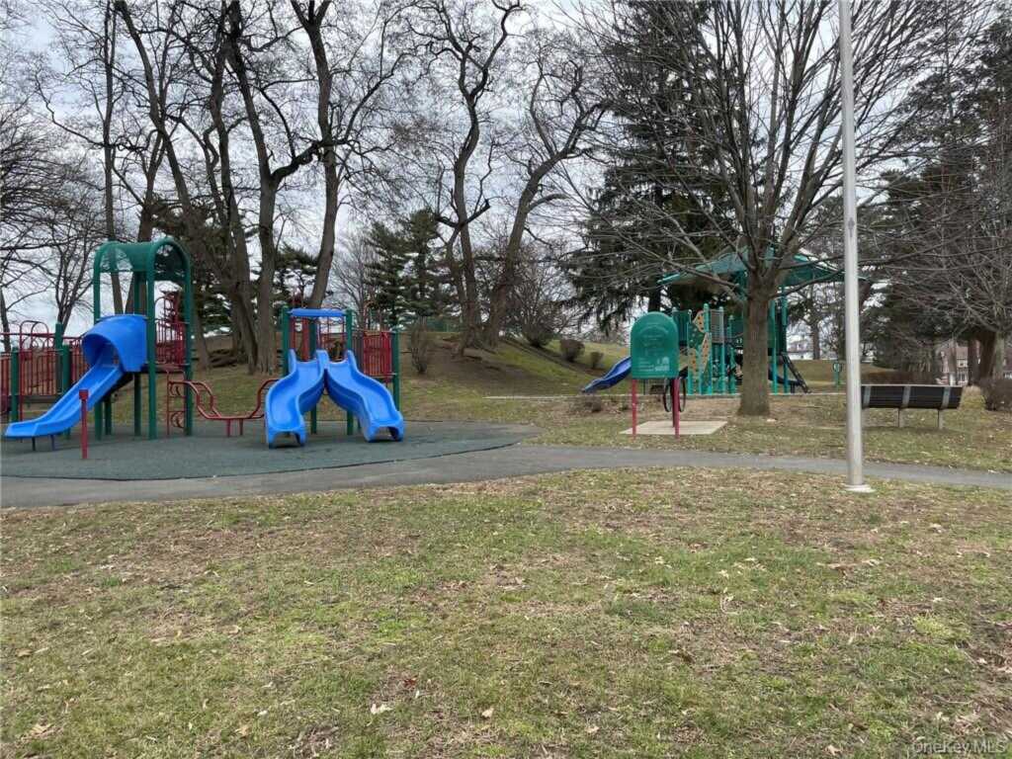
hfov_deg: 67.3
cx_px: 506
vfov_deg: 53.1
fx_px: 760
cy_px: 380
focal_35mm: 26
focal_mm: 4.2
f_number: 1.6
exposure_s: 1/564
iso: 32
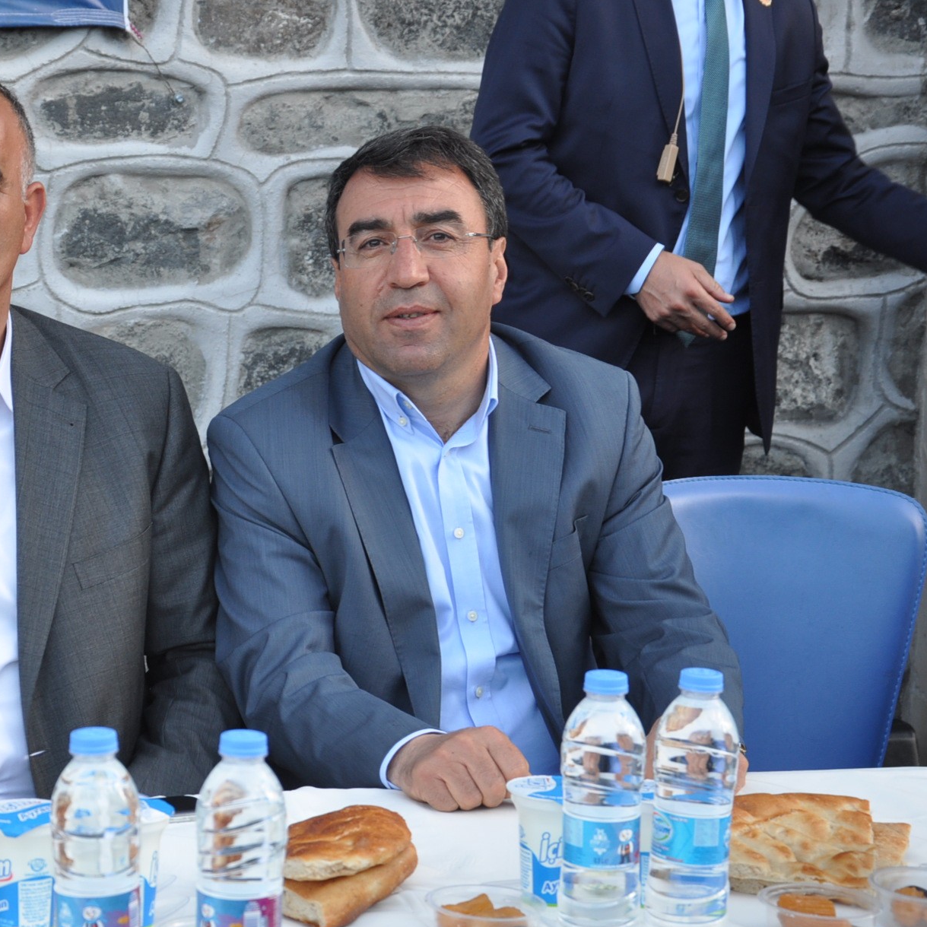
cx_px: 223
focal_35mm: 101
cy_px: 443
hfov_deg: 17.2
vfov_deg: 17.3
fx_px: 3052
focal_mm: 45
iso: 320
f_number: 5.6
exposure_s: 1/30
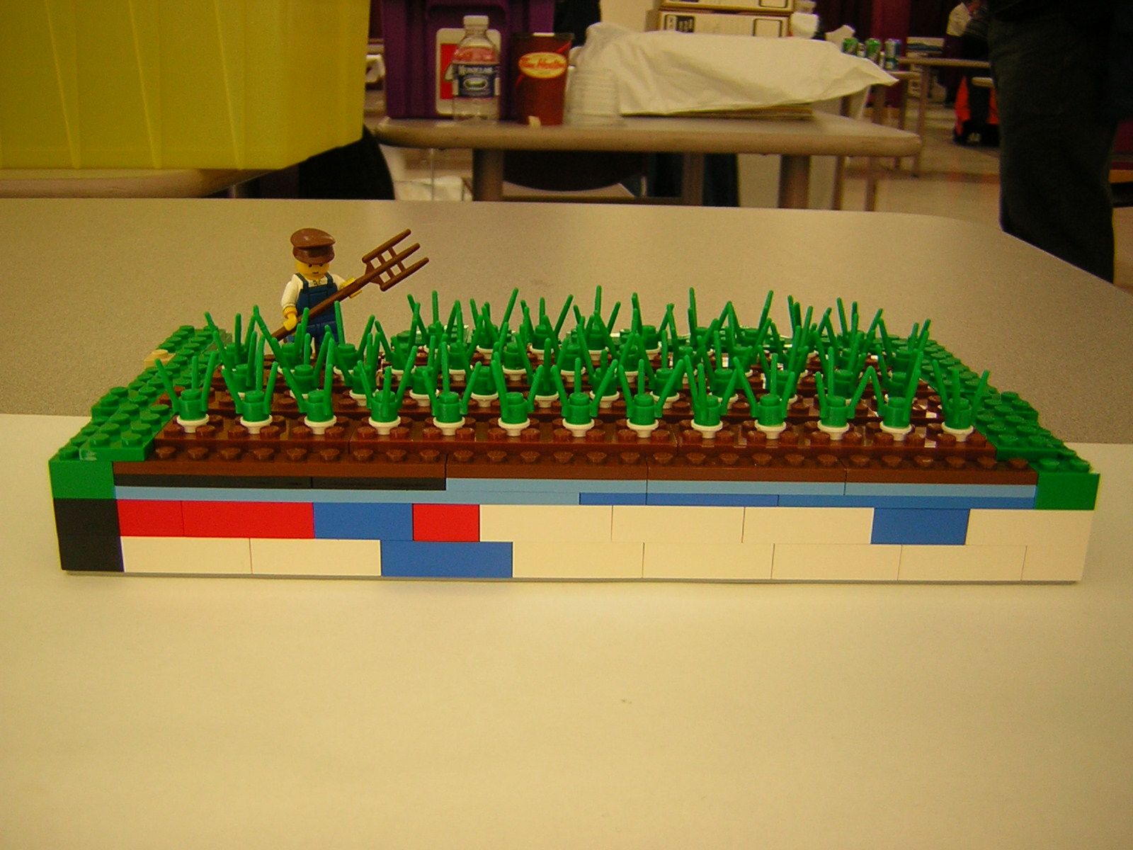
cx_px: 566
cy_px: 425
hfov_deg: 51.4
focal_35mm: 36
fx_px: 1178
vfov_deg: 39.7
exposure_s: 1/15.4
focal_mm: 4.7
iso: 50
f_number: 2.6
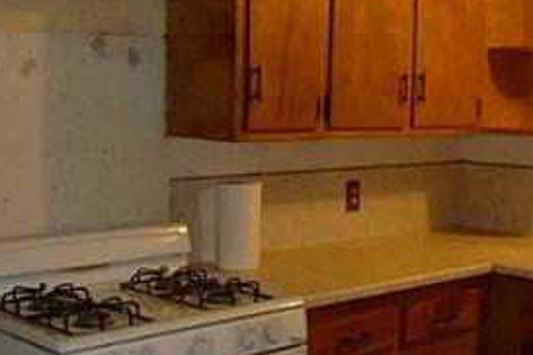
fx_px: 903
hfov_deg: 32.8
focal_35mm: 61
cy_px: 189
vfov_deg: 22.3
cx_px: 301
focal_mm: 4.1
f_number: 3.3
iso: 400
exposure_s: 1/30
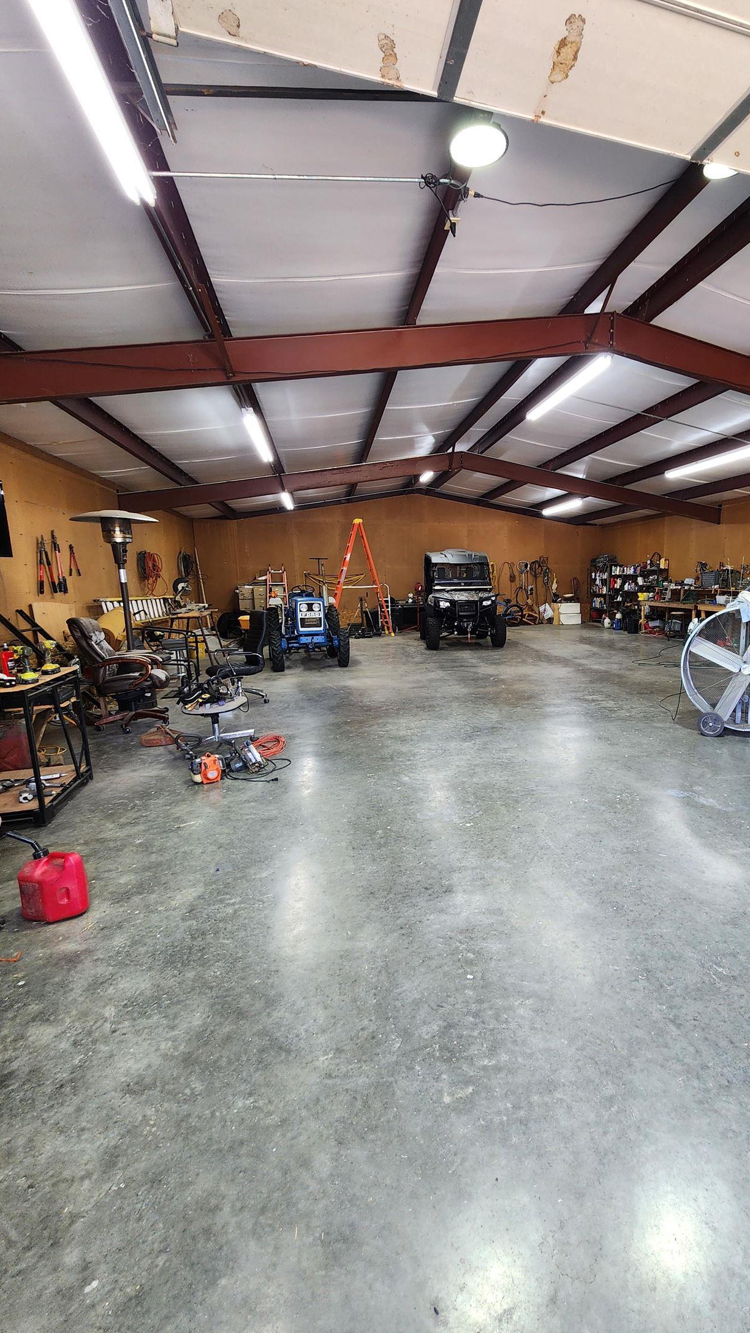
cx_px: 497
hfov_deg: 68.7
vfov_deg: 103.0
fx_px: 530
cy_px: 674
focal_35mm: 15
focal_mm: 2.2
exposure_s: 1/60
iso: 125
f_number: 2.2
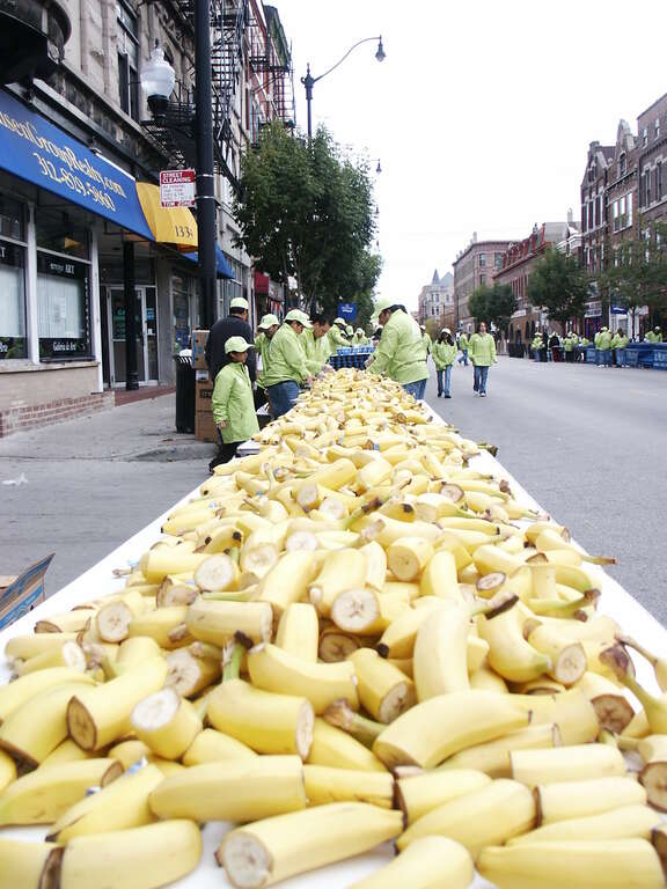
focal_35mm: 35
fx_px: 899
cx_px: 334
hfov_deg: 40.7
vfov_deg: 52.6
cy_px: 444
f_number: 3
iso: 64
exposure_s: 1/90
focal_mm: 7.2
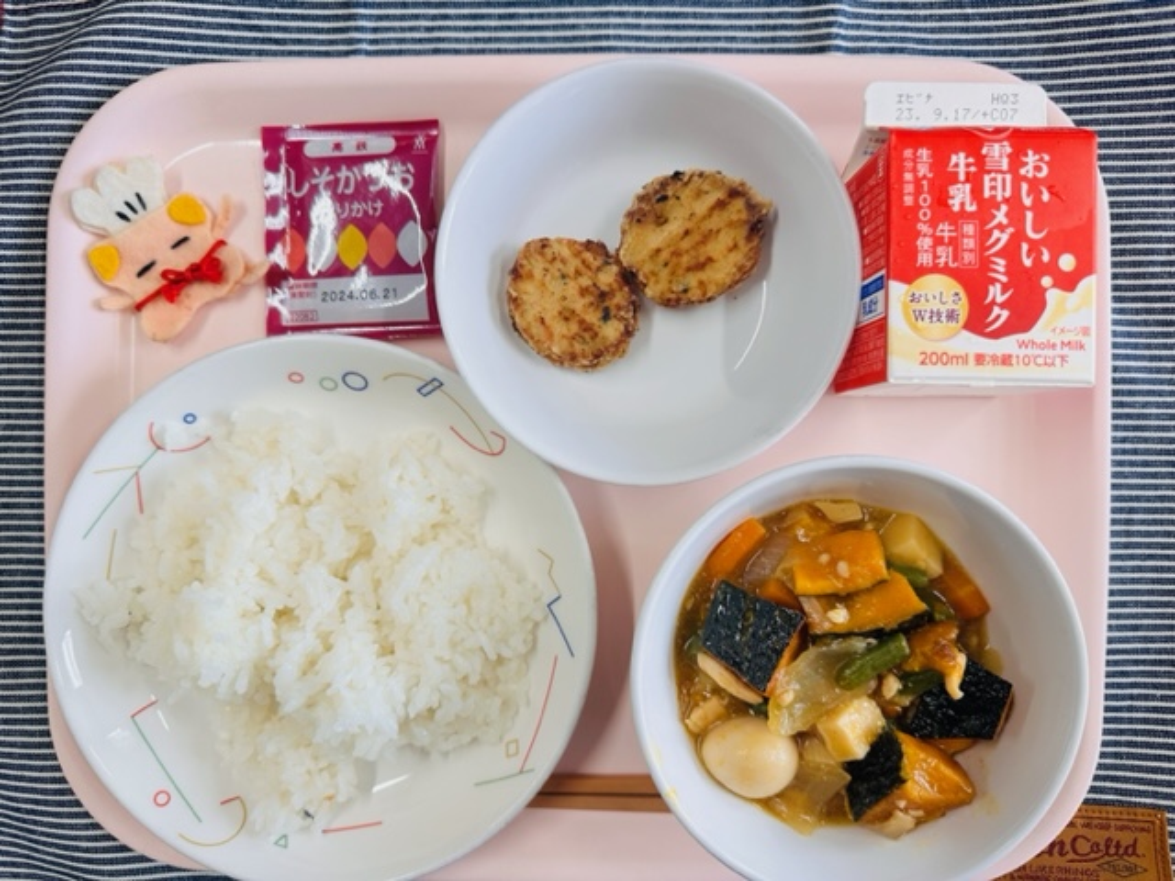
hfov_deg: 71.6
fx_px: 815
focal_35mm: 24
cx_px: 588
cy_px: 440
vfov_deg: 56.8
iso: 64
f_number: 1.78
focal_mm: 6.86
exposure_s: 1/108
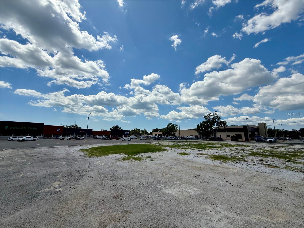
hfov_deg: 102.1
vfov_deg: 85.7
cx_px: 152
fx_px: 123
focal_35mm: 14
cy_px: 114
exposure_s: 1/6173
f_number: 2.2
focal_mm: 2.22
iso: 50
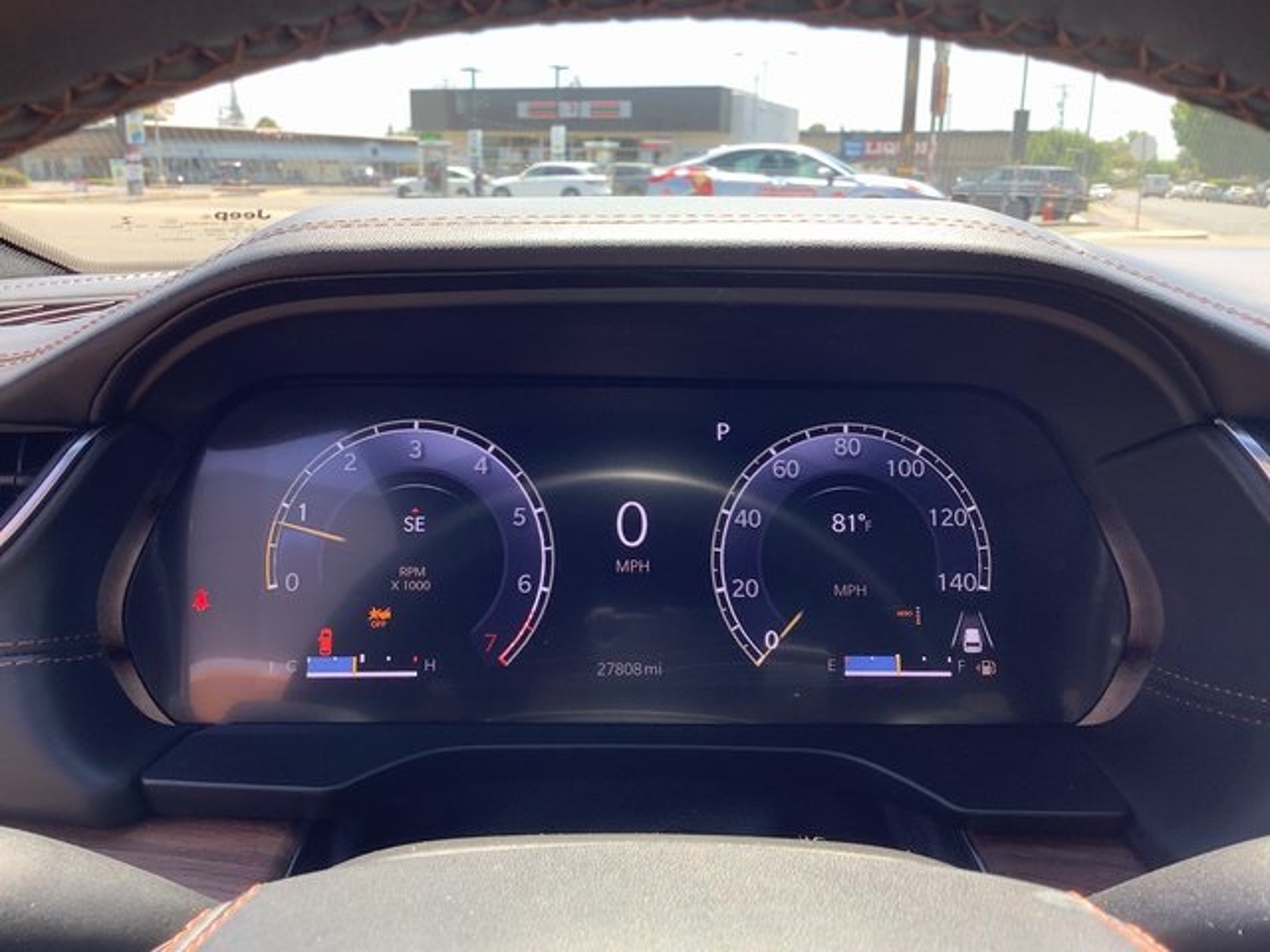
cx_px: 635
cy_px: 476
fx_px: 1137
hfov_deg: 58.4
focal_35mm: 31
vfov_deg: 45.4
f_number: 2.4
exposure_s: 1/120
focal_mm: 3.3
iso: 32
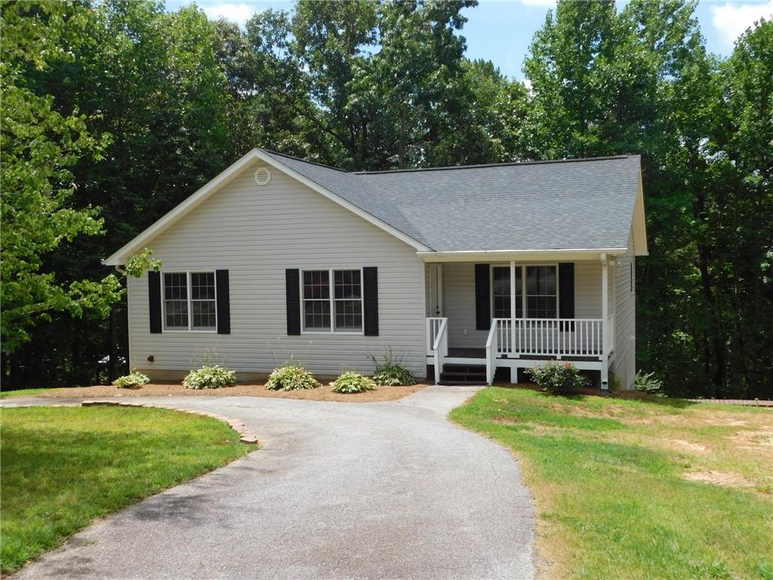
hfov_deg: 51.4
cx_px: 386
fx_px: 804
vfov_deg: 39.7
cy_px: 290
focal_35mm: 36
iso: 125
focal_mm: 6.3
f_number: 3.5
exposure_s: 1/800
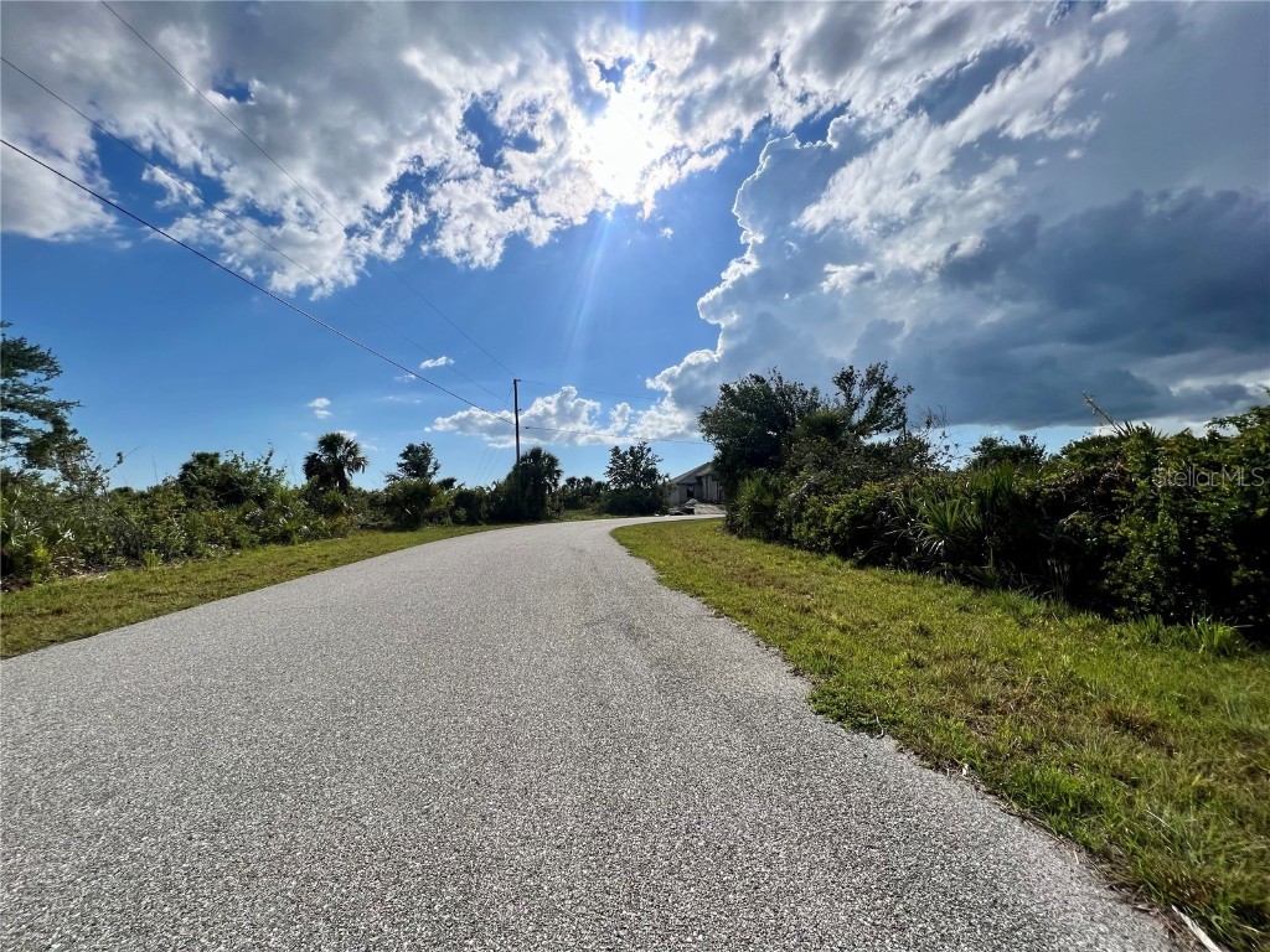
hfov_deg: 106.2
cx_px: 635
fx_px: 477
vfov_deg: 89.9
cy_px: 476
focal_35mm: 13
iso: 32
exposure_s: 1/5236
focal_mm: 1.57
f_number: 1.8
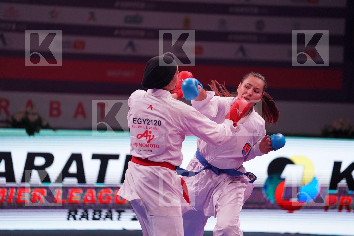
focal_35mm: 200
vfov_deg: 6.9
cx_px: 177
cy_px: 118
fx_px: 1967
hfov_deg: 10.3
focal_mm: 200
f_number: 2.8
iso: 2500
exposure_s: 1/1000
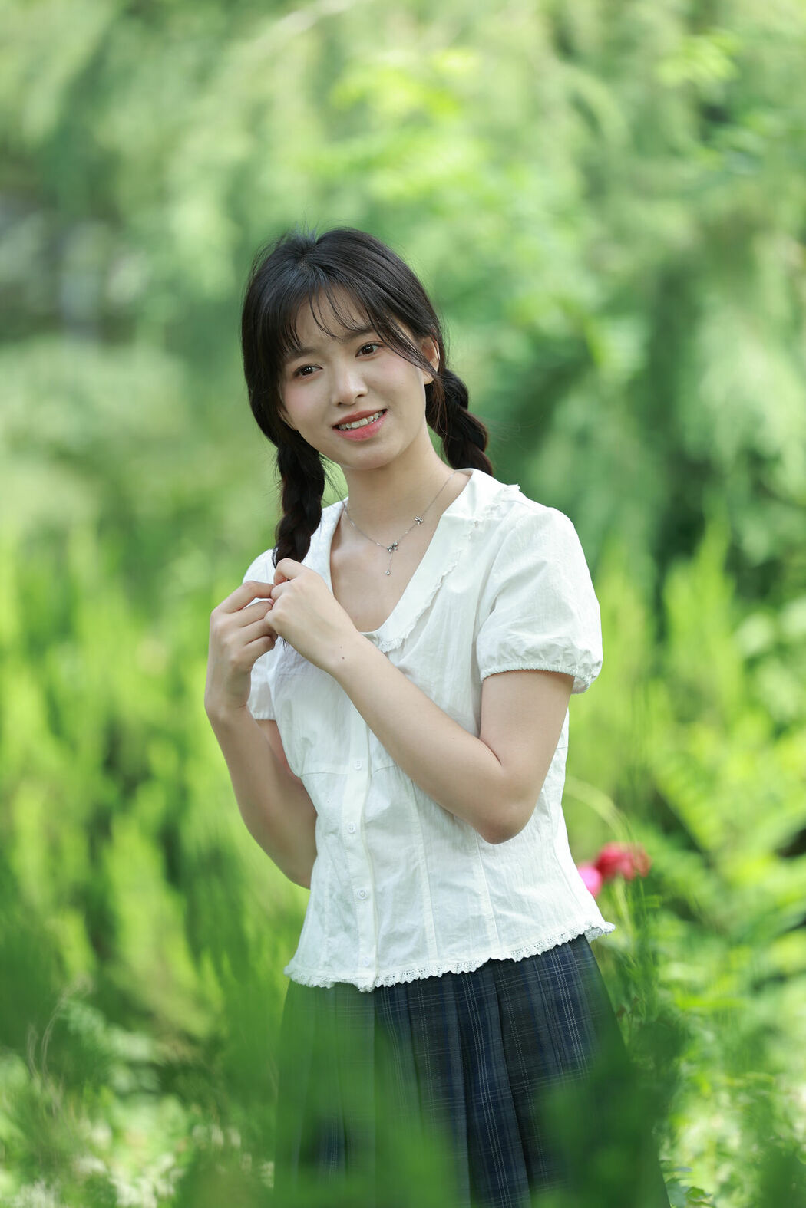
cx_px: 403
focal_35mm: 199
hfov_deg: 6.9
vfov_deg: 10.3
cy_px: 604
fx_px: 6683
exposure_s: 1/200
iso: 125
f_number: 2.8
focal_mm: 200
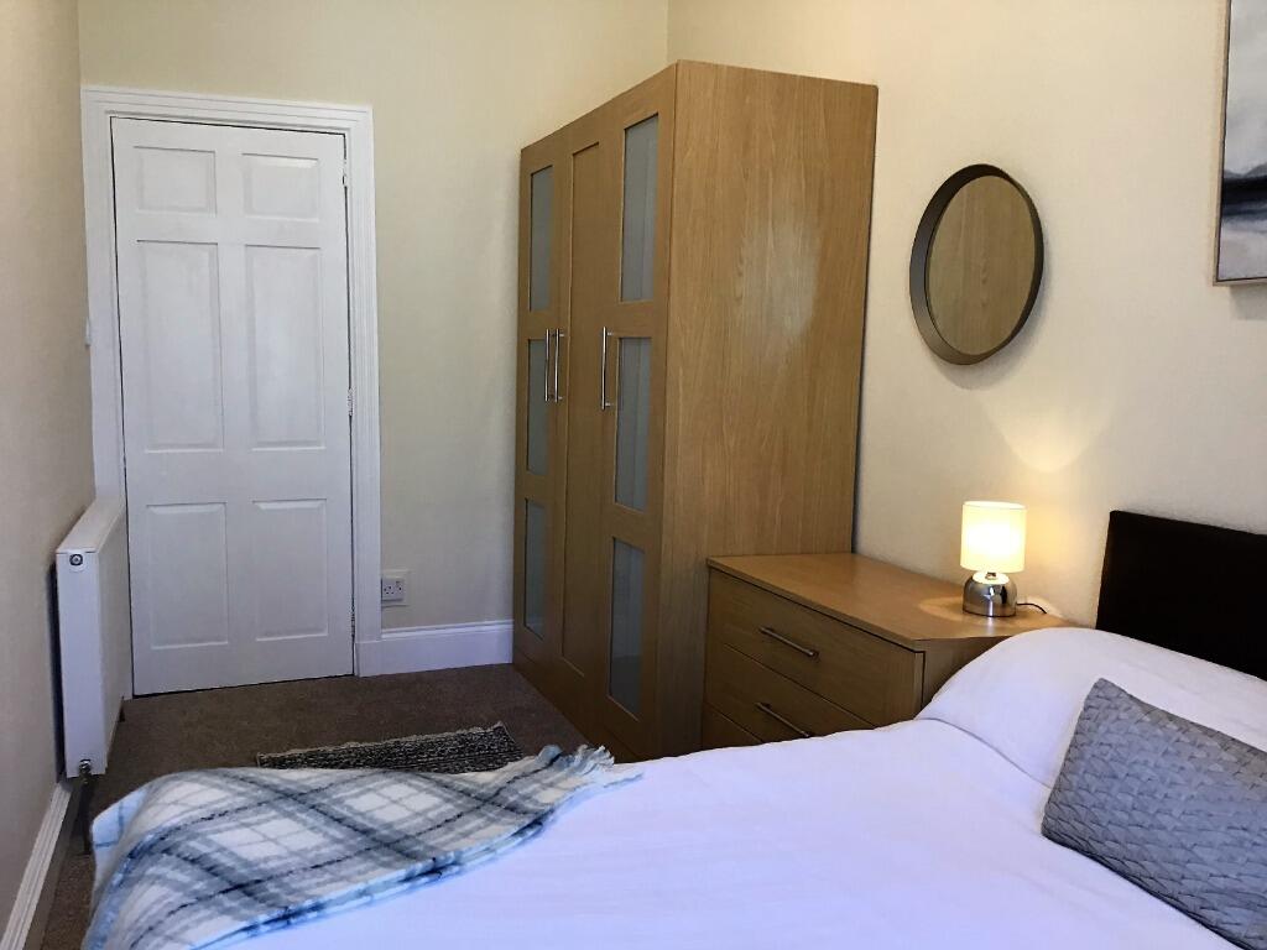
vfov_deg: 45.4
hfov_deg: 58.4
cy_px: 475
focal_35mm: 31
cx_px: 634
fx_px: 1135
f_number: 2.4
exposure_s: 1/33
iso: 32
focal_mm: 3.3
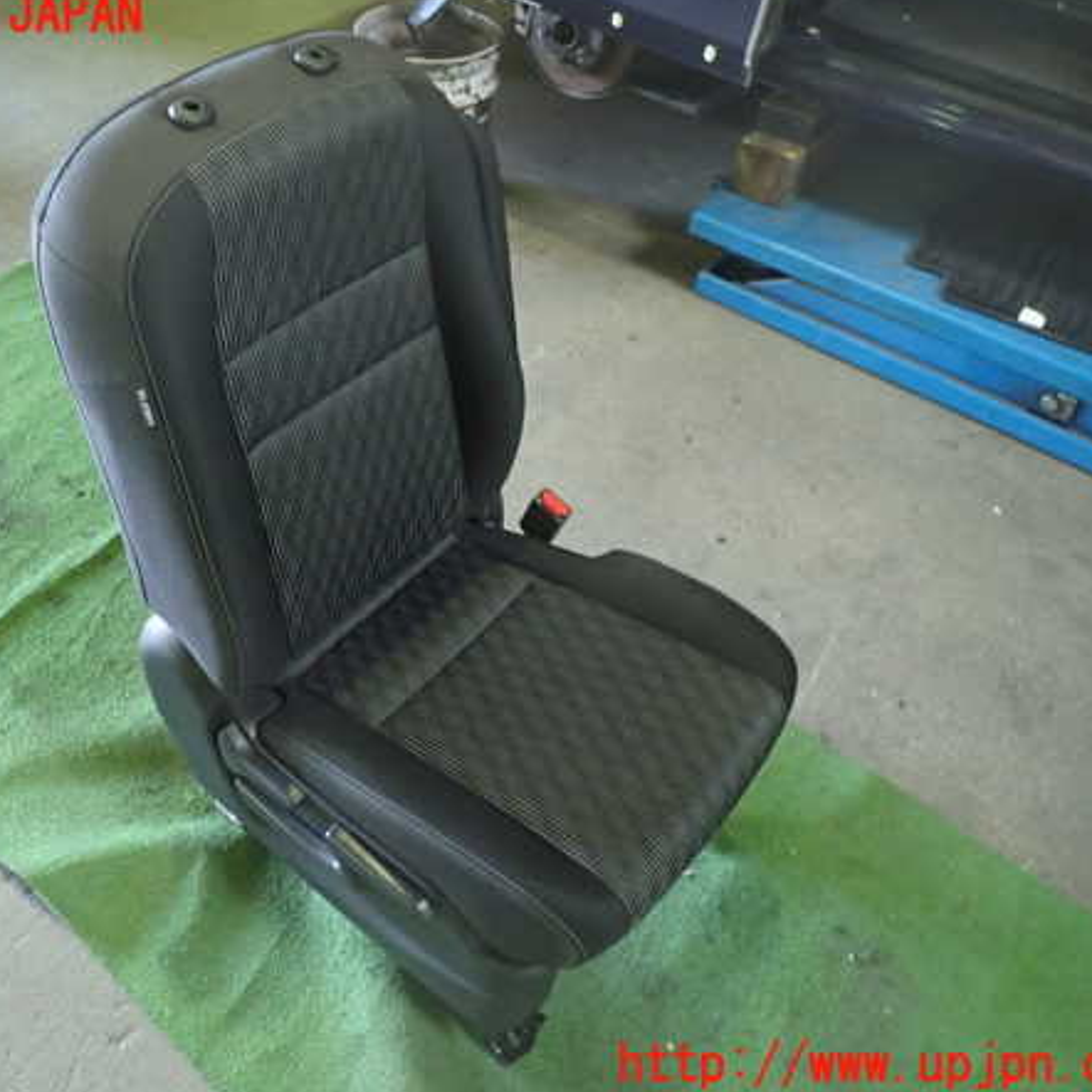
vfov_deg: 54.0
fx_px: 1071
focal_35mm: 30
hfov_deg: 53.6
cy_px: 541
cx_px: 435
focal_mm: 4.5
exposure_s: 1/30
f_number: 2
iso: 500
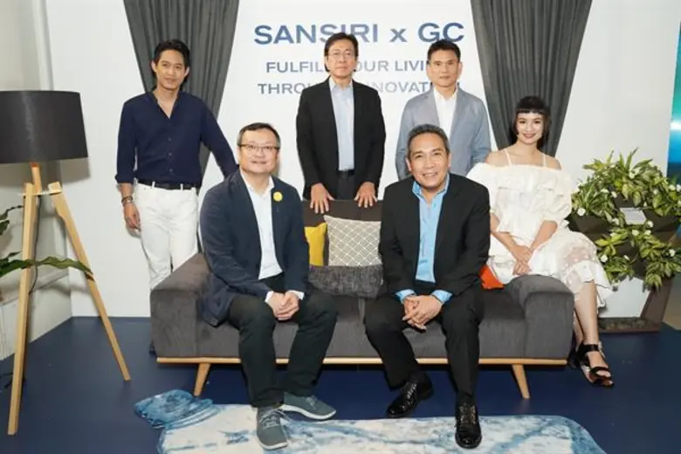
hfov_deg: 61.9
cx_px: 340
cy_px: 227
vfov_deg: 43.6
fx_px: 567
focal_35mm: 30
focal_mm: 30
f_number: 4.5
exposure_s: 1/250
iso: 800
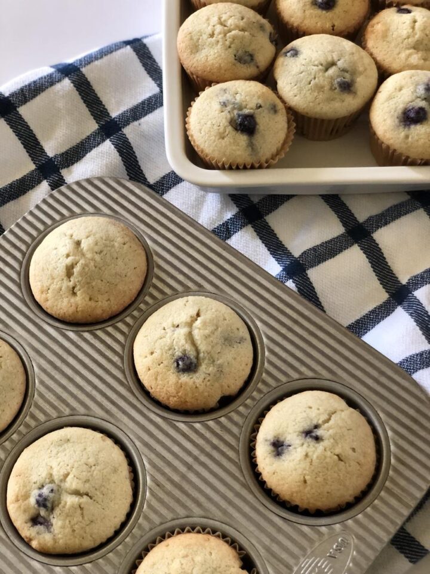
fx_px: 861
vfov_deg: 36.8
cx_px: 215
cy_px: 287
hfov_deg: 28.0
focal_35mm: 52
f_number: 2.4
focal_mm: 6
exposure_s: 1/30
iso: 125
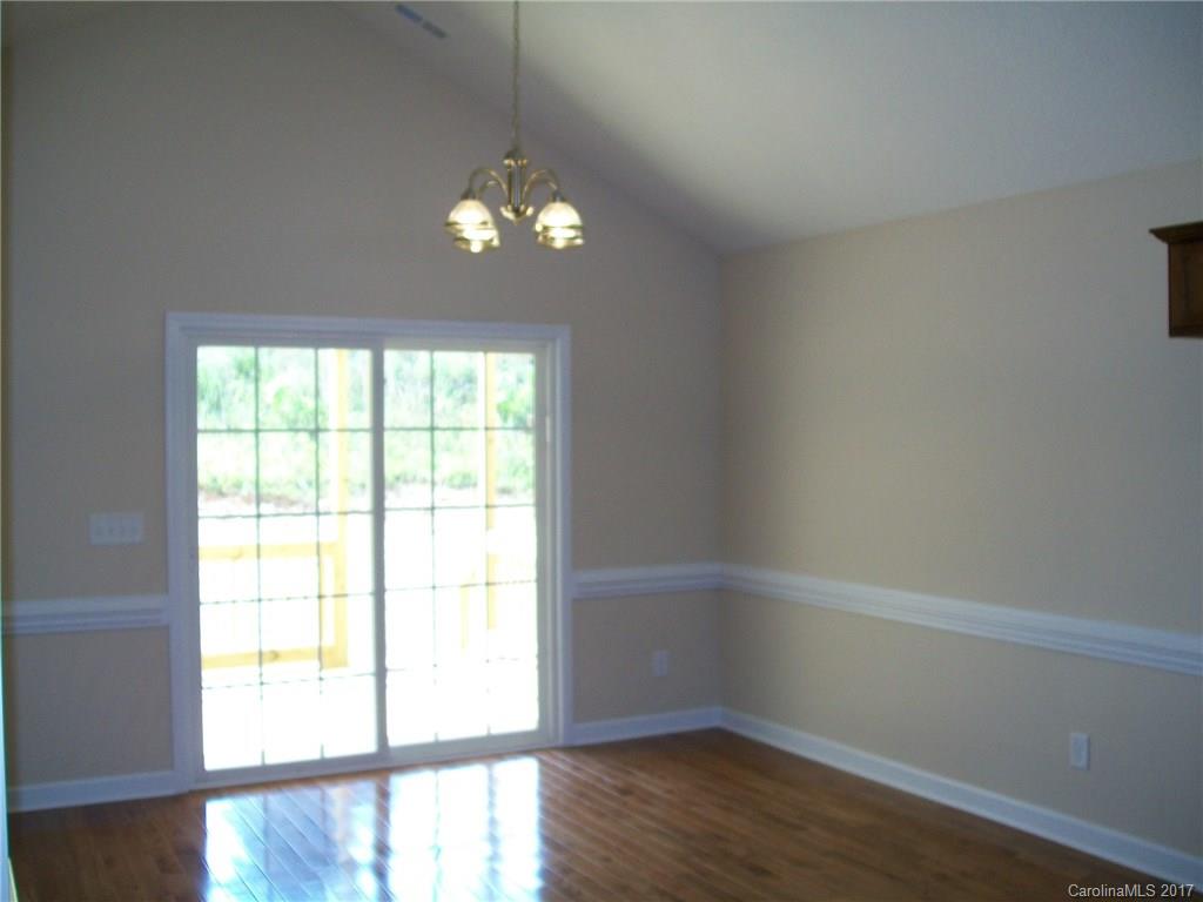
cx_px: 602
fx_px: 1251
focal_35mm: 36
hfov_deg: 51.4
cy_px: 451
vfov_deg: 39.7
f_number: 2.7
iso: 64
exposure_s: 1/60
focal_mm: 6
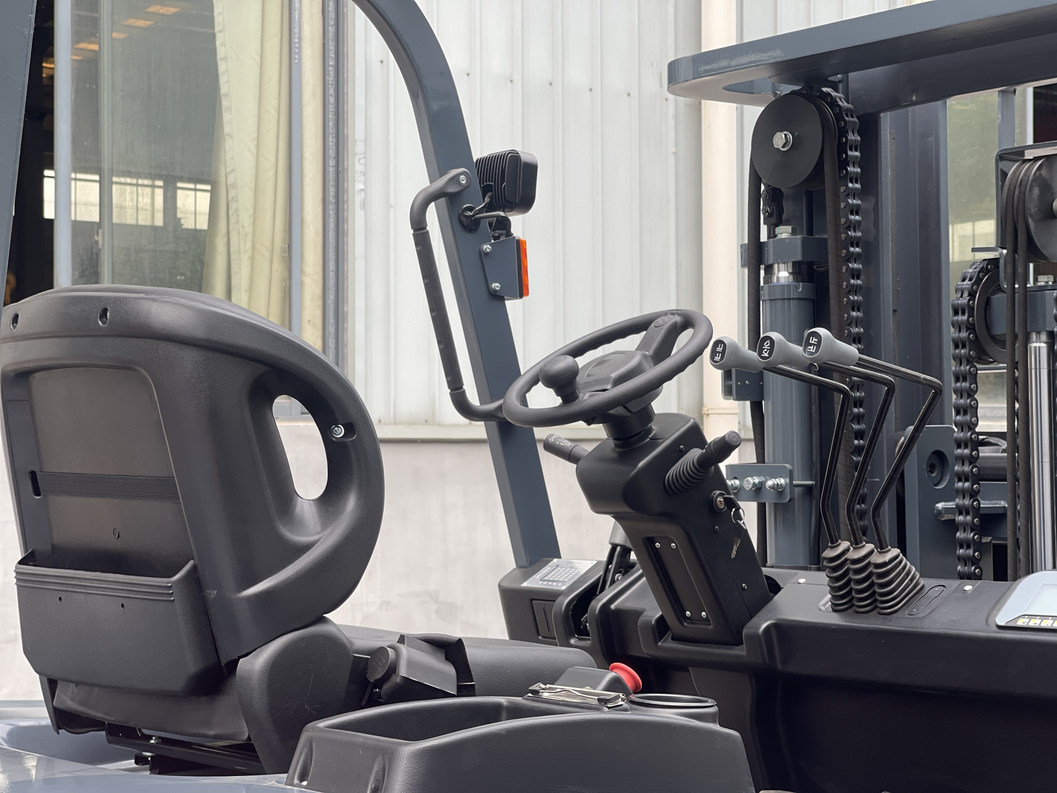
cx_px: 528
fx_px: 1954
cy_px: 396
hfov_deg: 30.3
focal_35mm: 64
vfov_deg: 22.9
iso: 20
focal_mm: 7.5
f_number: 2.2
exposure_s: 1/189
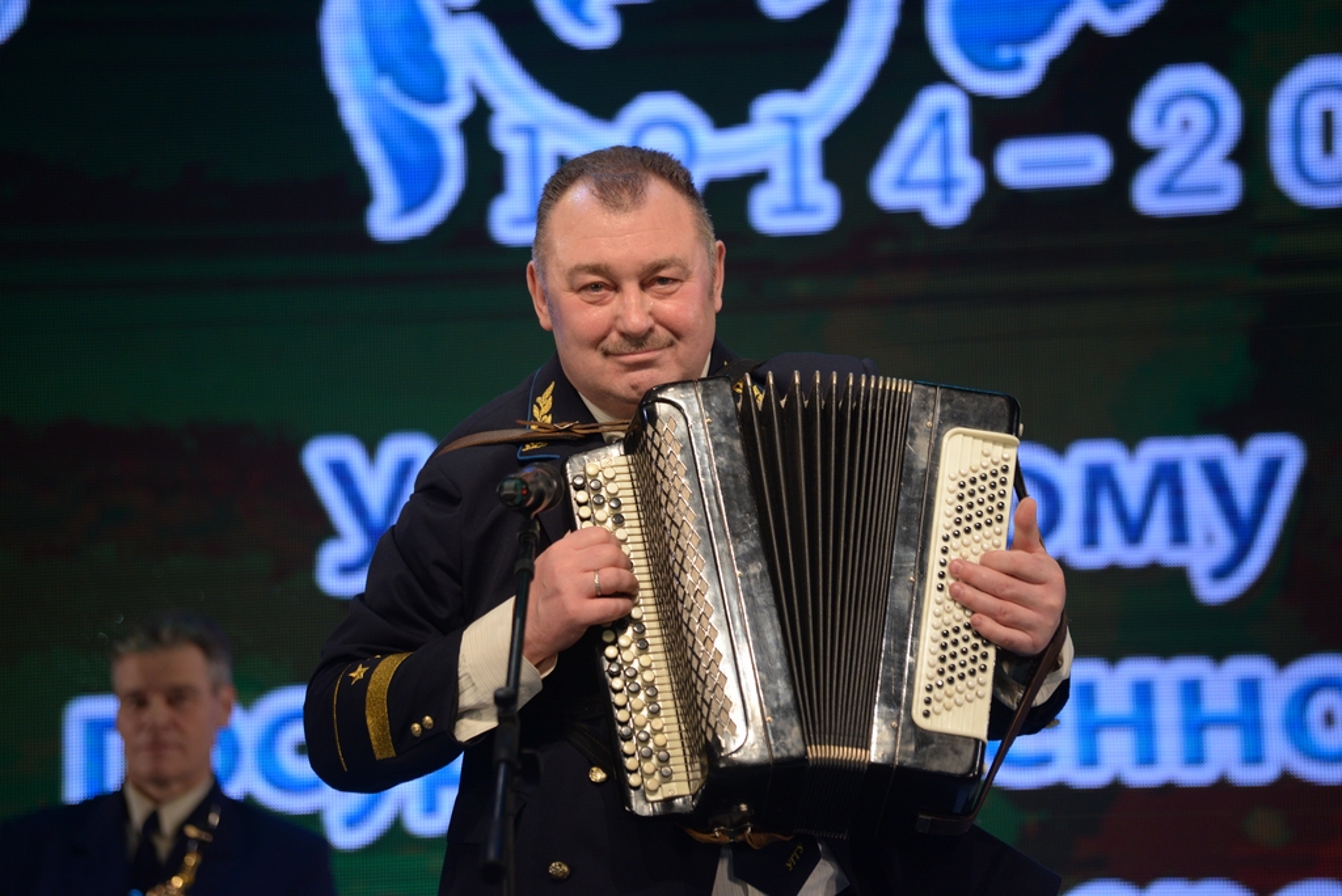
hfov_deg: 9.3
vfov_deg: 6.3
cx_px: 671
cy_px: 448
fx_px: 8205
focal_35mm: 220
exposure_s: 1/500
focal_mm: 220
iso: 1250
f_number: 5.6
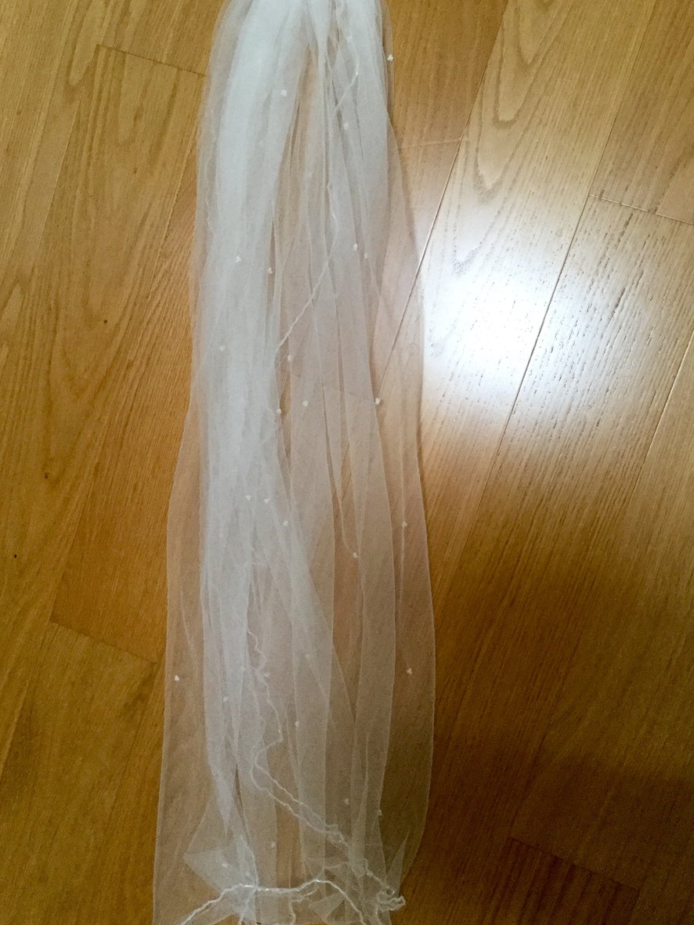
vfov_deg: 52.6
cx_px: 352
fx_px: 935
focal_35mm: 35
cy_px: 451
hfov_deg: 40.7
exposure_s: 1/33
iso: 200
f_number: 2.4
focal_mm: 3.3
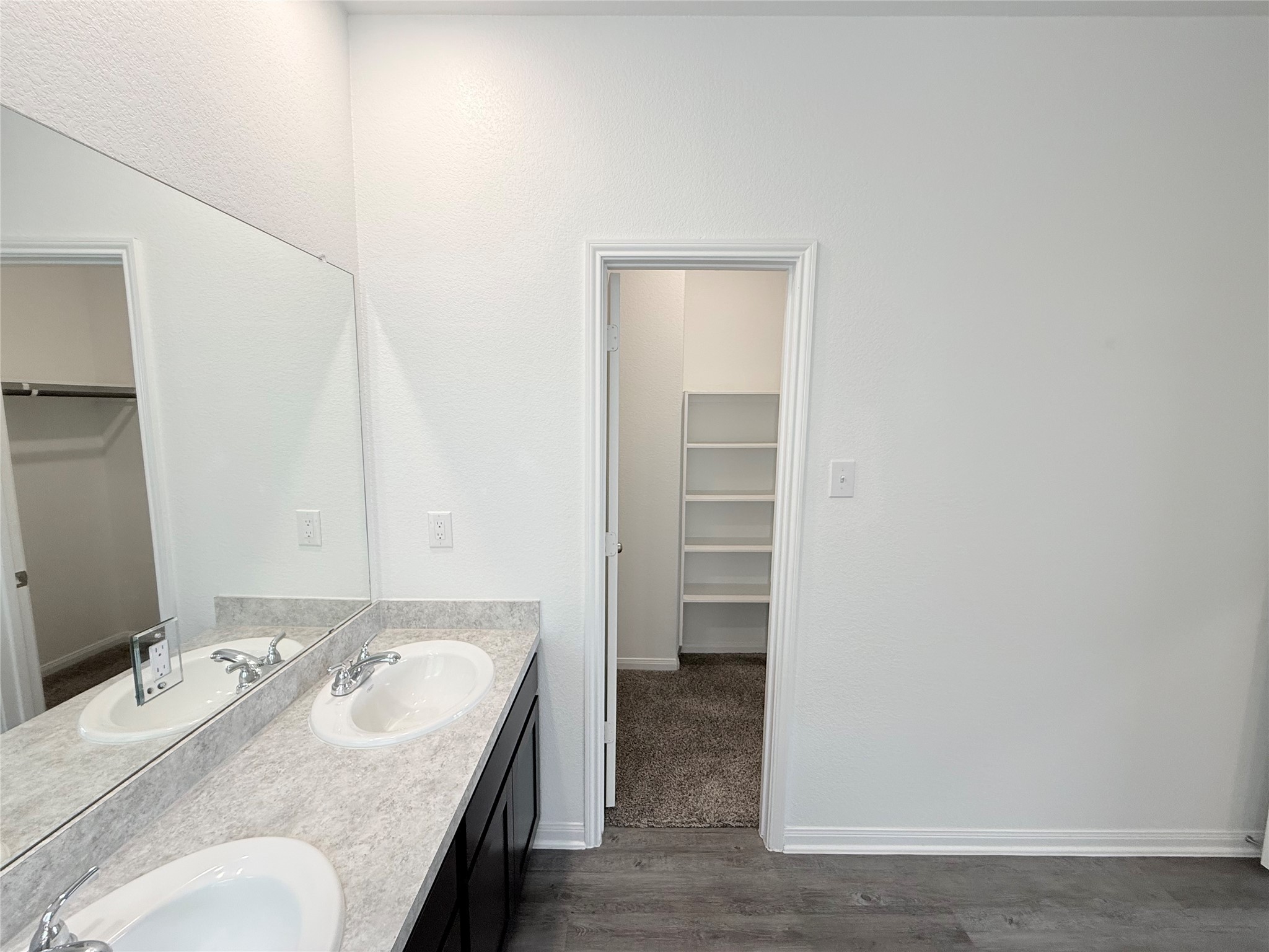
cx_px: 634
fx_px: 513
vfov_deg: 85.7
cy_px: 476
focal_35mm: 14
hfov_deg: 102.1
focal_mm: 2.22
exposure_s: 1/120
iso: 125
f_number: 2.2
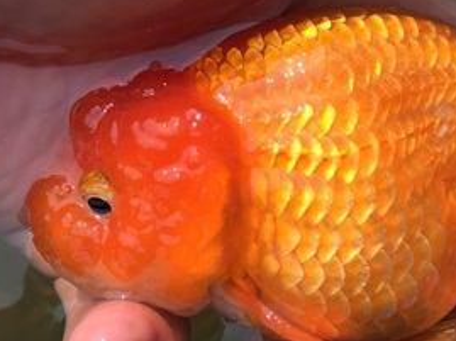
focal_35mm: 54
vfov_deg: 26.9
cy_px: 201
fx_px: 710
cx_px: 295
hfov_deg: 35.3
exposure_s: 1/807
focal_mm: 4.15
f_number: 2.2
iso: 32
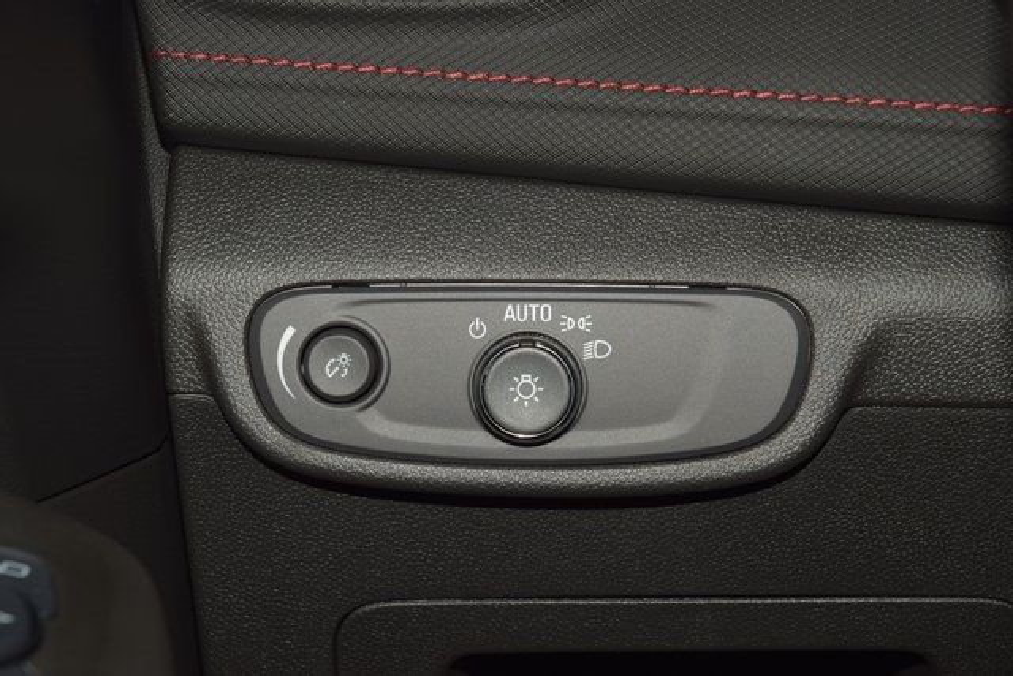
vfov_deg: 13.0
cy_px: 338
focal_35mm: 105
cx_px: 506
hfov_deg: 19.5
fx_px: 2955
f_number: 8
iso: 100
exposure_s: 1/125
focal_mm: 70
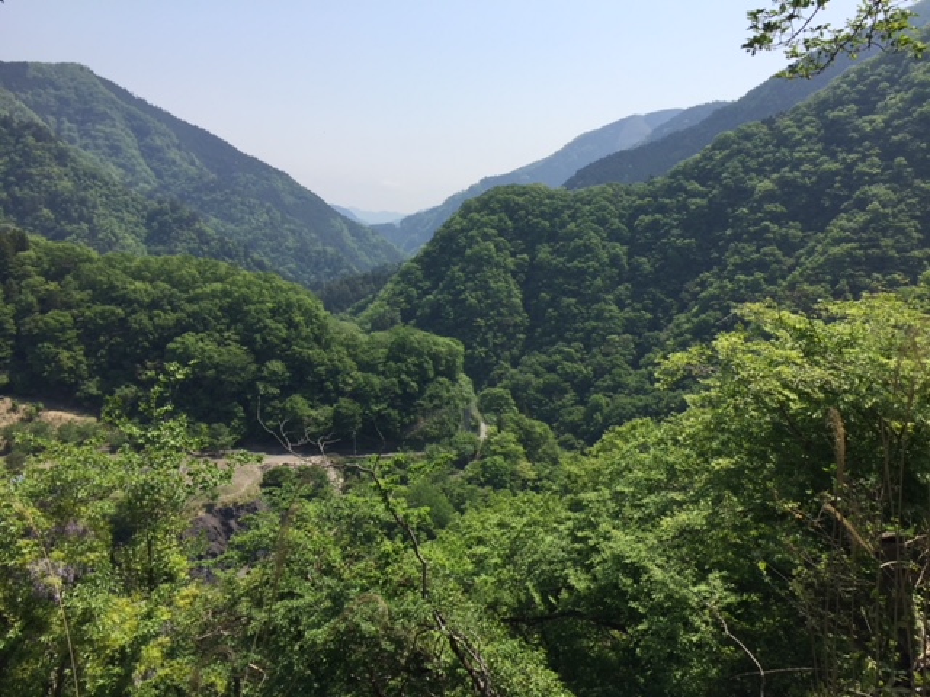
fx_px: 779
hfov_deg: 61.7
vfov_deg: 48.2
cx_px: 465
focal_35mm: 29
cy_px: 348
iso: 32
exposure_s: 1/1980
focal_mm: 4.15
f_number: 2.2
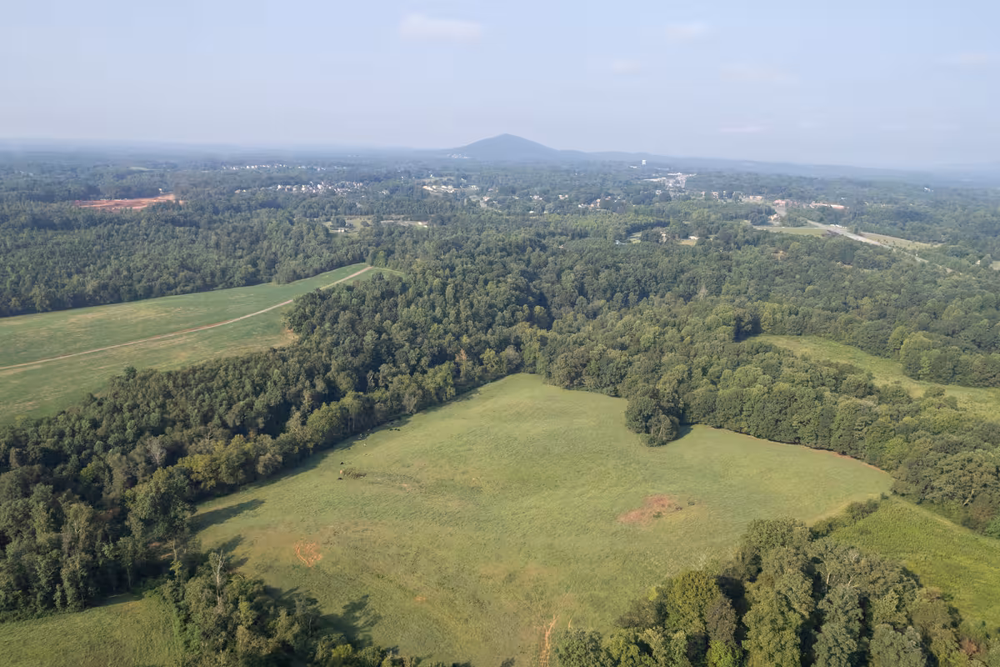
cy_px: 334
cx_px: 500
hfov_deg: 78.6
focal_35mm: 22
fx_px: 611
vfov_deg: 57.2
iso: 100
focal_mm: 8.38
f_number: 2.8
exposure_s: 1/1250
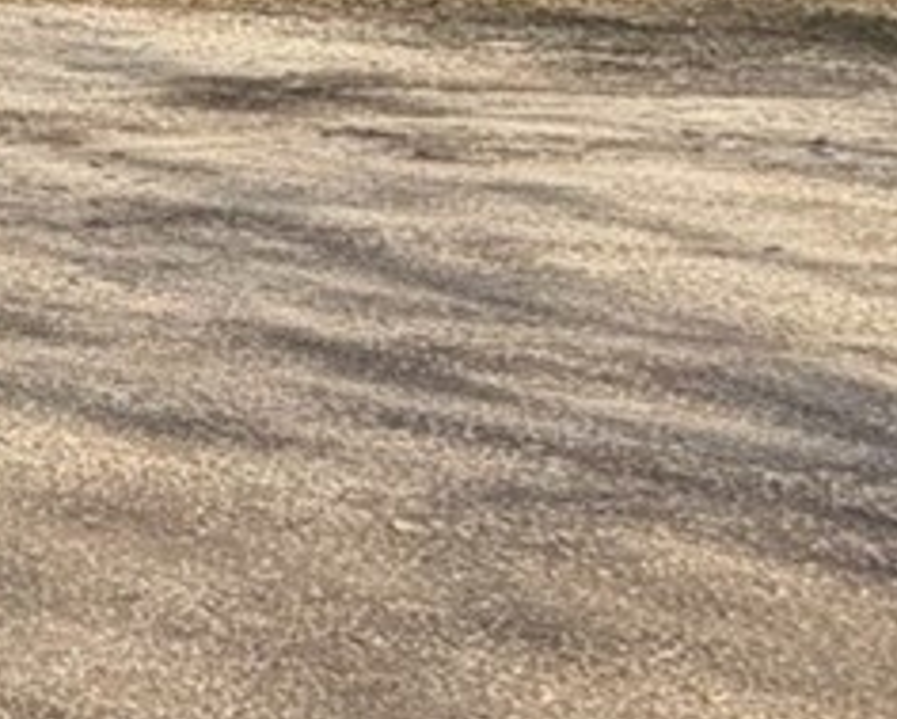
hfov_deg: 10.8
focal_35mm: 111
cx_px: -1878
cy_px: 282
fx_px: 2948
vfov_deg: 13.9
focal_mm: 2.22
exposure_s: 1/502
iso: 40
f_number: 2.2
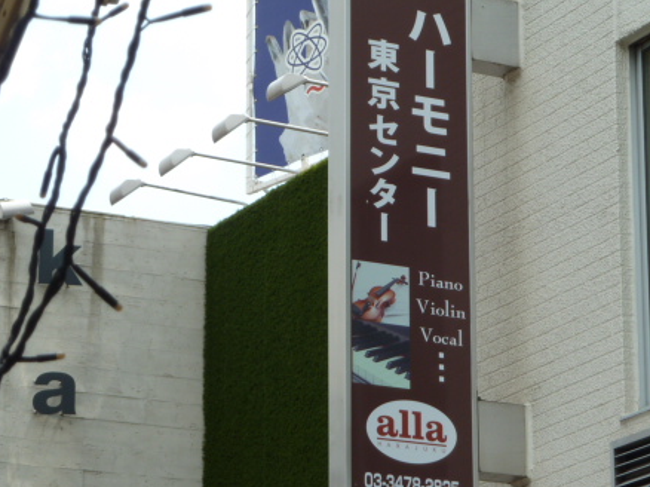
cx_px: 426
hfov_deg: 11.4
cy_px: 209
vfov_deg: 8.5
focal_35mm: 174
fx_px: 3265
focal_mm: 19.5
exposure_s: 1/250
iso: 80
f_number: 4.4
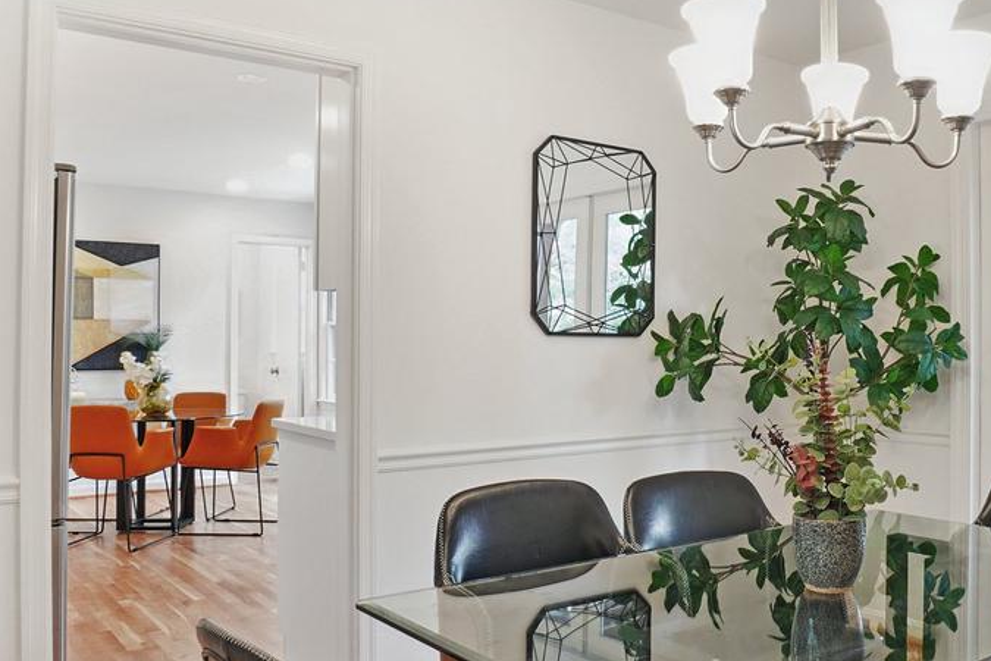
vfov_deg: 41.0
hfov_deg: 57.1
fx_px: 881
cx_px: 678
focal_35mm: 32
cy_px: 382
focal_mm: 10
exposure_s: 1/1.67
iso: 100
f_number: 7.1
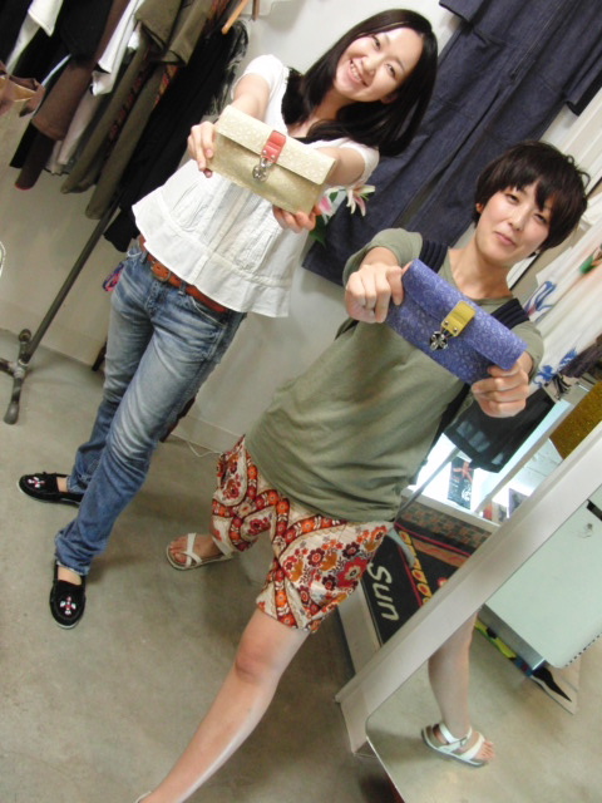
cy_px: 402
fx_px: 858
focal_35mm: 37
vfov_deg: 50.1
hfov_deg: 38.7
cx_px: 301
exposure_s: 1/15
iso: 400
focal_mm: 6.42
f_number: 3.6
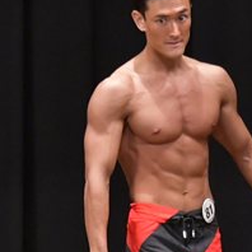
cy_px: 267
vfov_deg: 2.3
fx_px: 6152
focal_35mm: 747
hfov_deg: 2.3
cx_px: 166
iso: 6400
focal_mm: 150
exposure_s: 1/400
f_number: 5.6
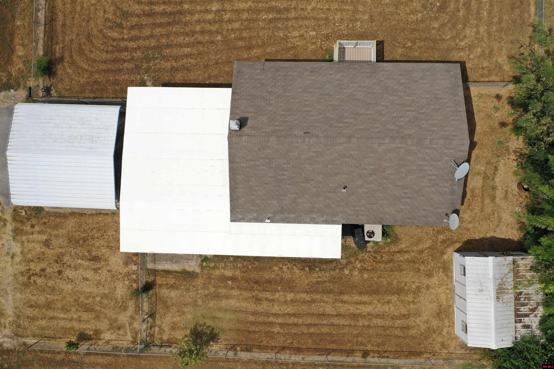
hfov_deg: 65.5
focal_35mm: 28
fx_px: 431
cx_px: 277
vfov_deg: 46.4
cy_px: 184
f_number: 3.5
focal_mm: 10.26
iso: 100
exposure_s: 1/80
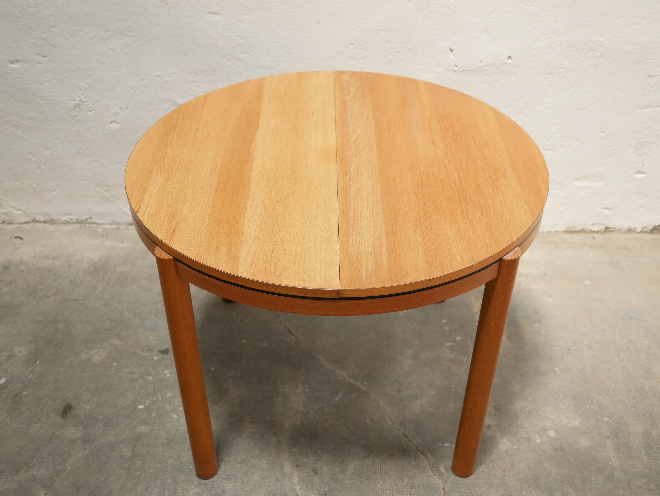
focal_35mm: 40
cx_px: 330
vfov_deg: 36.0
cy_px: 248
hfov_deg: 46.8
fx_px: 763
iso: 250
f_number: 1.7
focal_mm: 20
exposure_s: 1/60
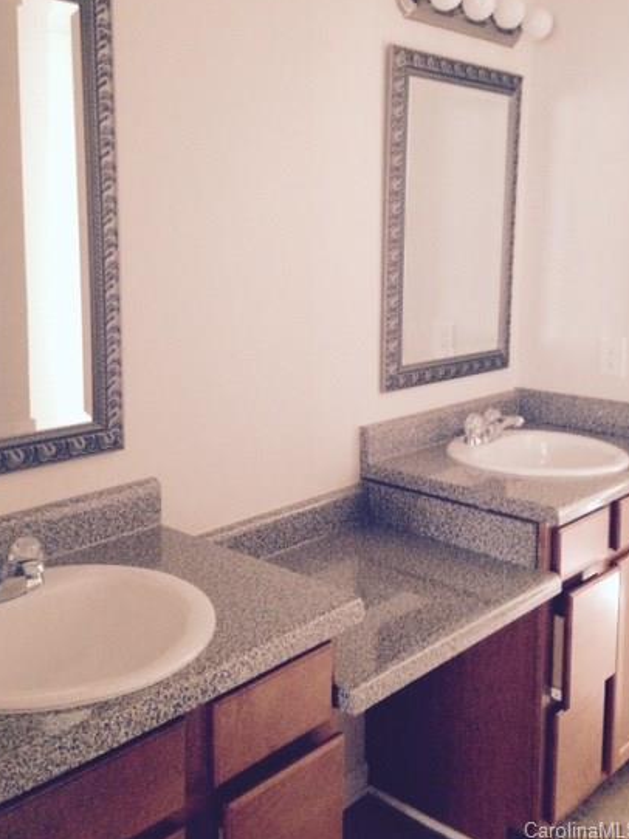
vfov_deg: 47.7
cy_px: 350
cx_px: 330
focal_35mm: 39
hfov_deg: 36.8
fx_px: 946
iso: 400
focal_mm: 4.12
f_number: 2.4
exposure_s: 1/17
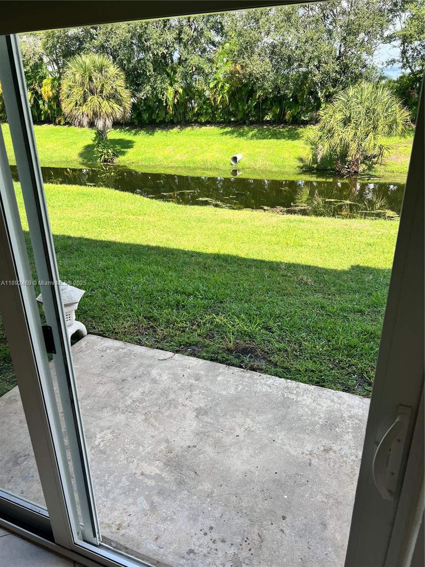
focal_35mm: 26
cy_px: 284
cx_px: 212
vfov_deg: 67.3
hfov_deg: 53.1
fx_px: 426
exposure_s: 1/617
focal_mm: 5.7
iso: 50
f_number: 1.5
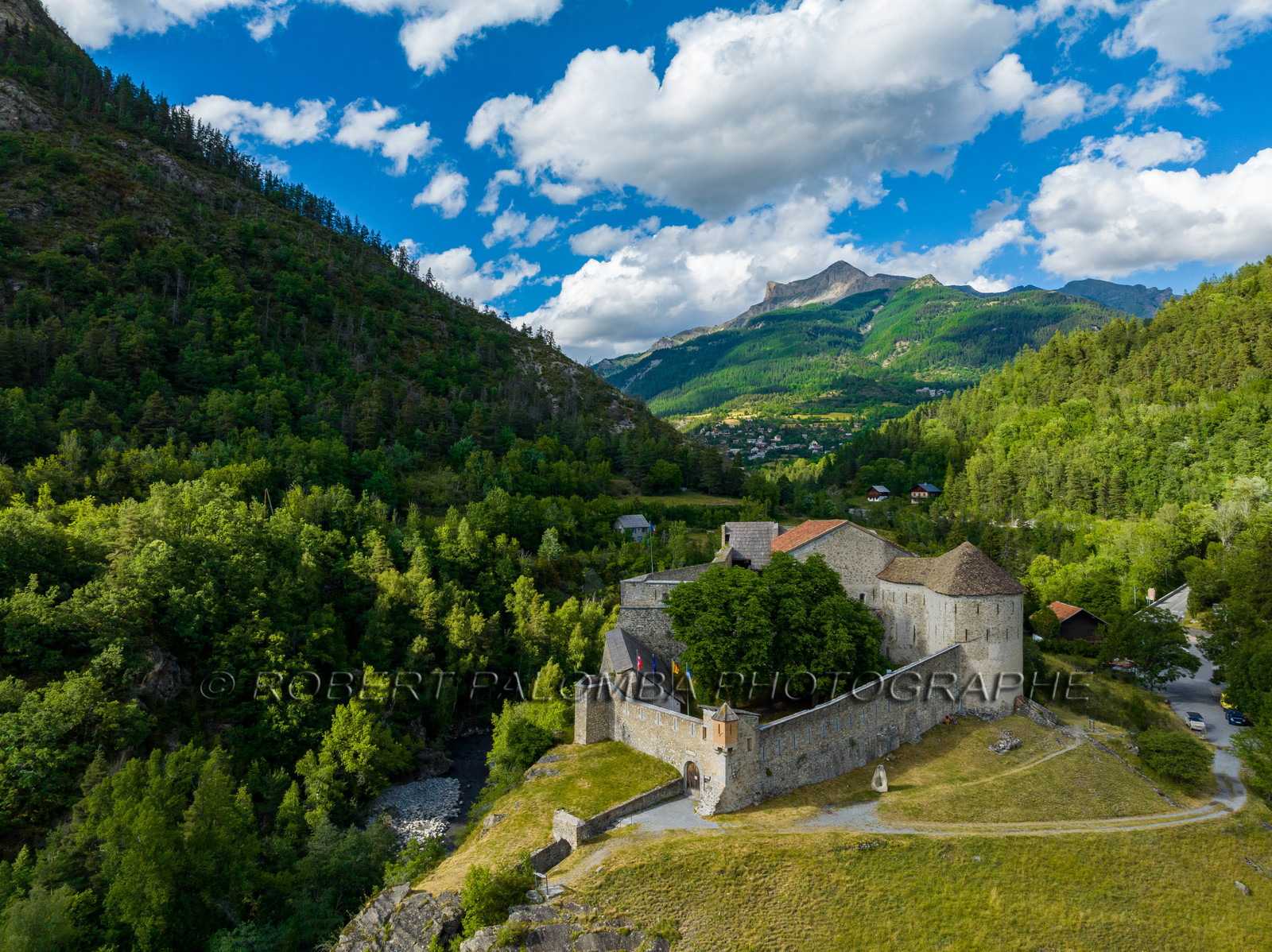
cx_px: 636
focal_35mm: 24
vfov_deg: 56.8
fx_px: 881
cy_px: 476
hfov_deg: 71.6
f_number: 11
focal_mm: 12.3
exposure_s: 1/200
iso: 200
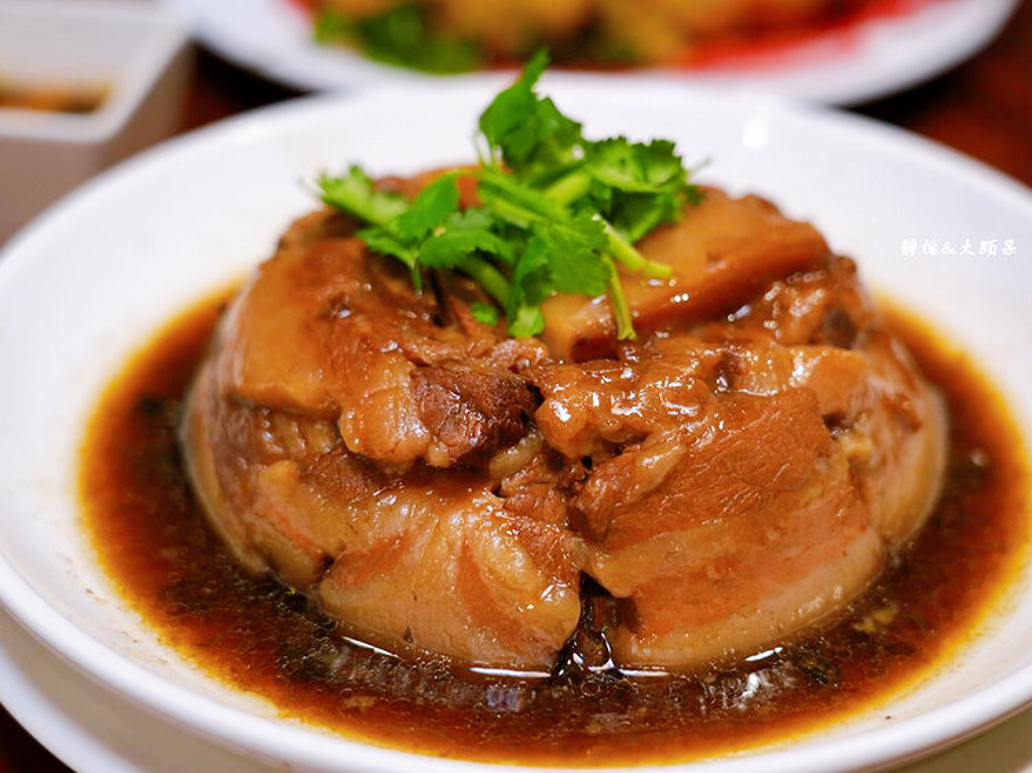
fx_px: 1818
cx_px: 574
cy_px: 388
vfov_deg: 24.0
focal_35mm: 61
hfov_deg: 31.7
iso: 1250
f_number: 4
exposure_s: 1/60
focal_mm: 56
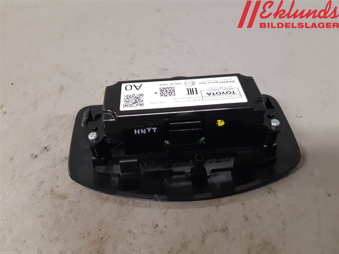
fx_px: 255
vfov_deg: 53.1
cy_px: 127
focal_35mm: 26
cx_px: 170
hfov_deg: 67.3
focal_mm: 3.93
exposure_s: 1/50
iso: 200
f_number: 1.7
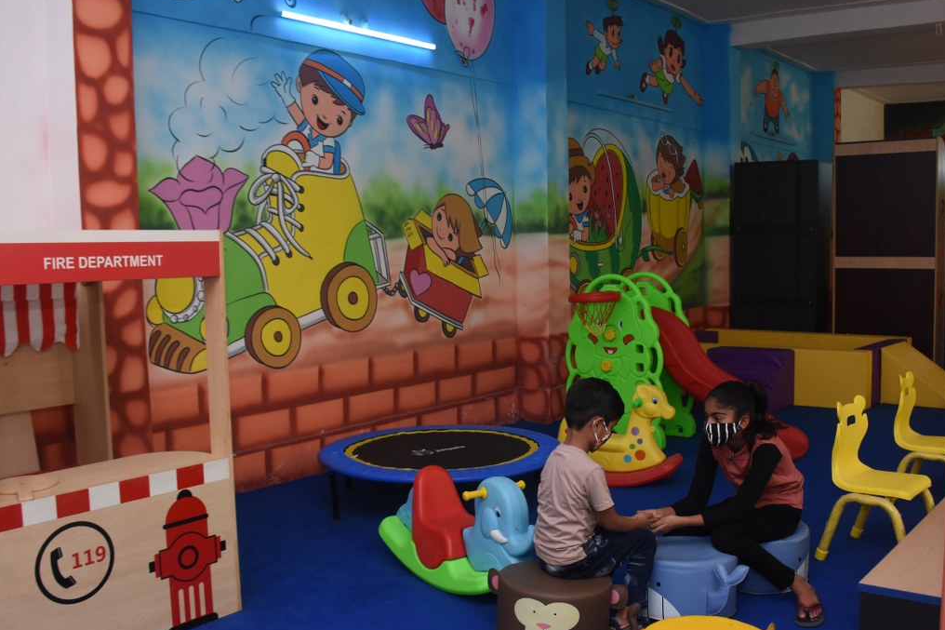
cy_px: 326
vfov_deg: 38.9
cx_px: 549
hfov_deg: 55.5
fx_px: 892
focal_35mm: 34
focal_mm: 18
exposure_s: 1/160
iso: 1000
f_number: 6.3
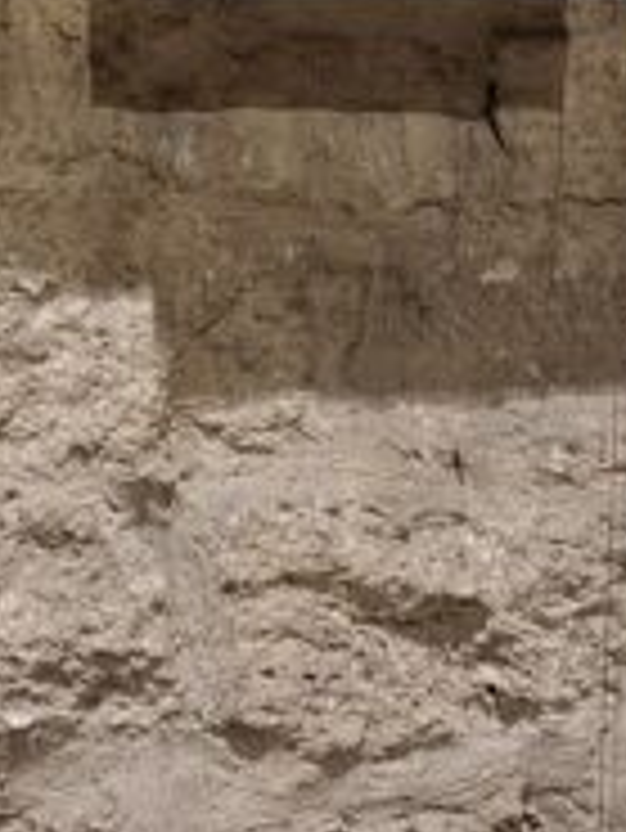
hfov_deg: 10.7
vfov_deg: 12.3
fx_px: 3059
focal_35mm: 127
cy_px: -1169
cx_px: -603
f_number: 1.8
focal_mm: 5.54
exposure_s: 1/33
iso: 320
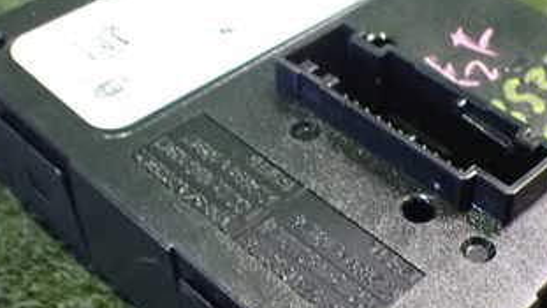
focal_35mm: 63
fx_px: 914
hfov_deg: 33.0
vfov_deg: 19.1
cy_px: 188
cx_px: 366
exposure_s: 1/30
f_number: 2.3
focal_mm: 5.4
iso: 1600
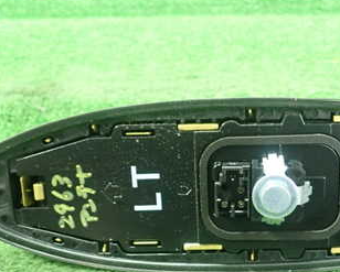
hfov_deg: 32.8
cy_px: 205
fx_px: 574
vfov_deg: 26.4
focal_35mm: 57
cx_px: 222
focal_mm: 5.5
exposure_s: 1/80
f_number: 2.3
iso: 800
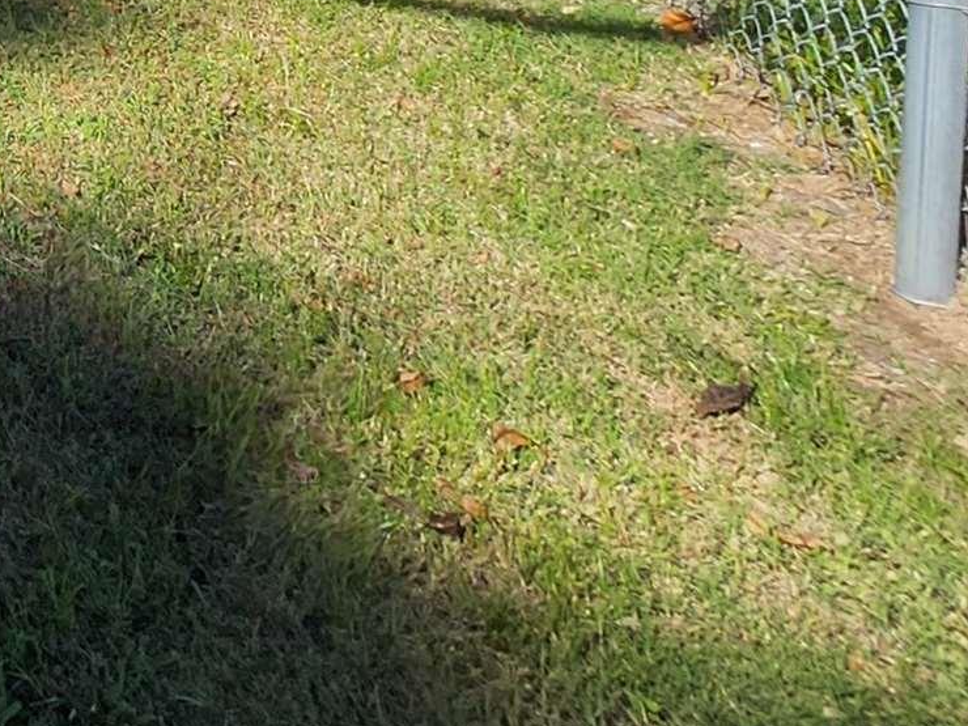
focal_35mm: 54
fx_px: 1510
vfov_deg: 18.4
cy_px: -712
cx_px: -935
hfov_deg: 19.8
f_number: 2.2
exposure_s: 1/697
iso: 32
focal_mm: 1.74
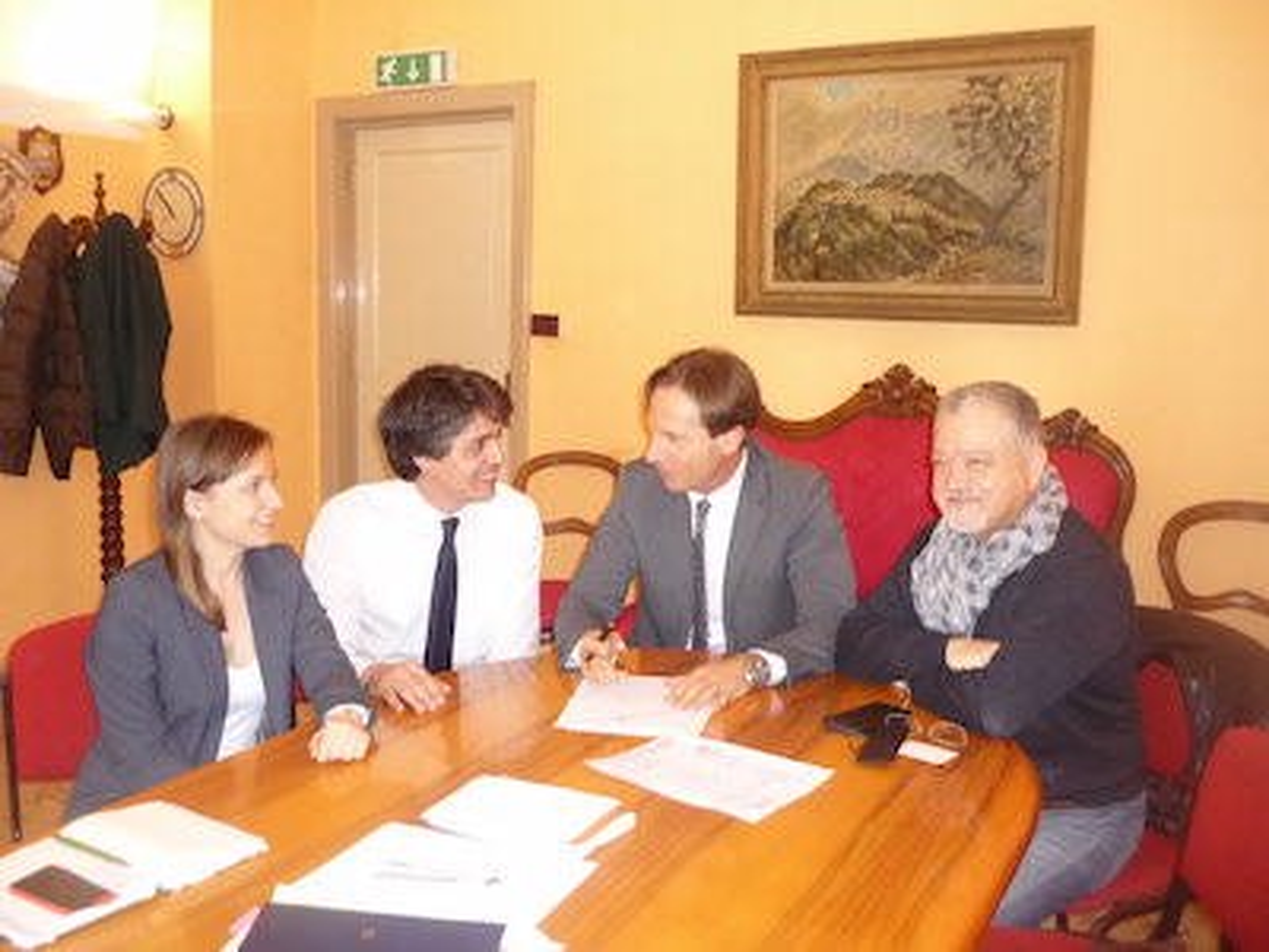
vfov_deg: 42.9
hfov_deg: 55.4
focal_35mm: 33
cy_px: 476
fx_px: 1210
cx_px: 634
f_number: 2.8
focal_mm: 5.5
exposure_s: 1/30
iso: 400
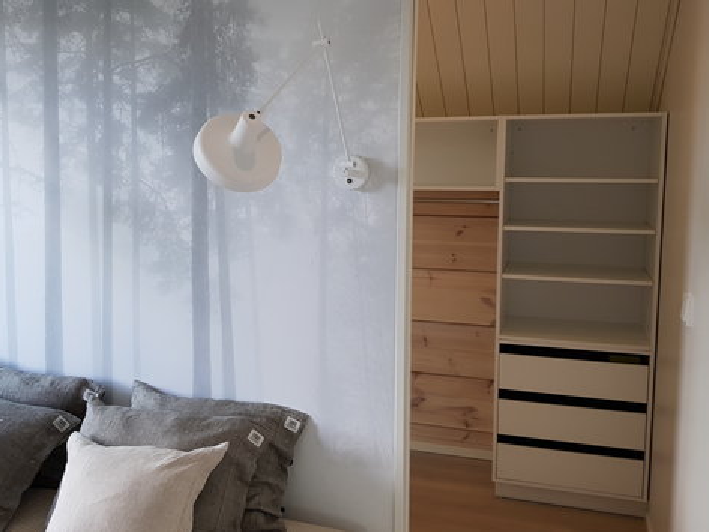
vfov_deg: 40.7
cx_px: 318
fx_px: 717
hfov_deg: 52.5
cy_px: 249
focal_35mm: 35
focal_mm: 4.2
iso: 50
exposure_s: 1/100
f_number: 1.7
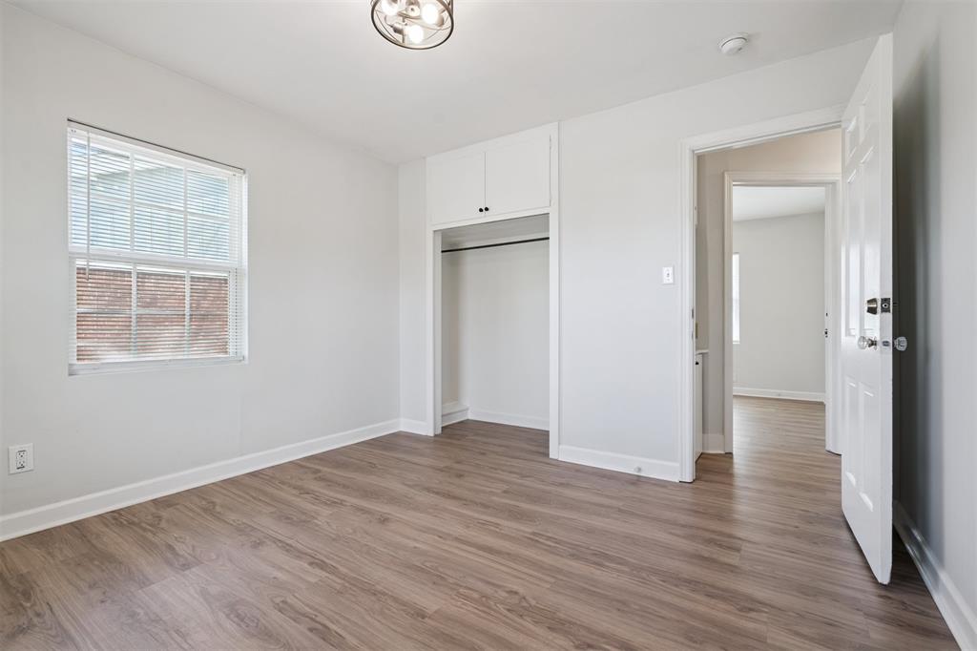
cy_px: 326
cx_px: 488
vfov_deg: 73.7
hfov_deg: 96.8
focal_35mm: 16
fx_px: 434
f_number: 7.1
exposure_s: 1/20
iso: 200
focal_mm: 16
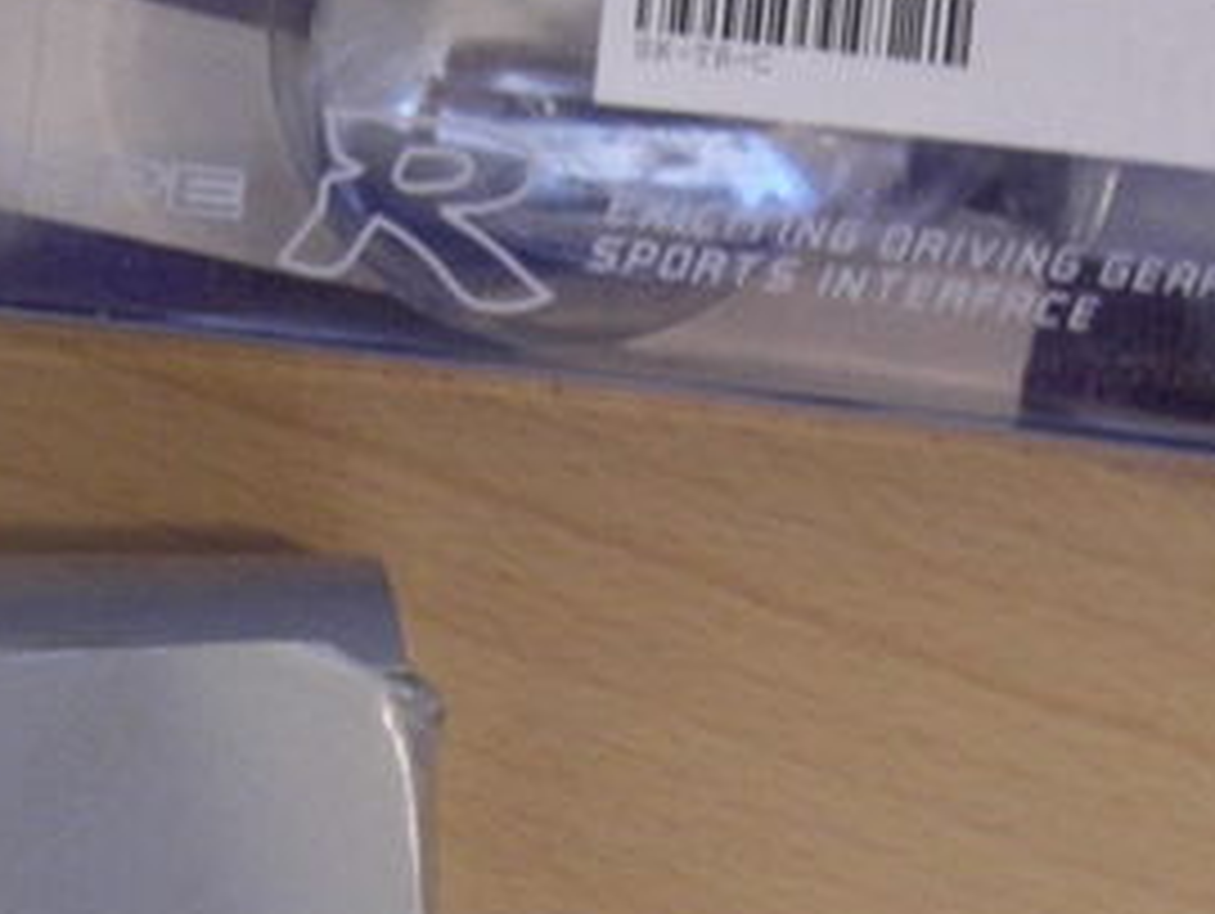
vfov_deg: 16.3
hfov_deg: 21.7
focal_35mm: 90
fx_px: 3162
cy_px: 729
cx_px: 526
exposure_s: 1/15
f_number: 2.8
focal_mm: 7.9
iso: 800
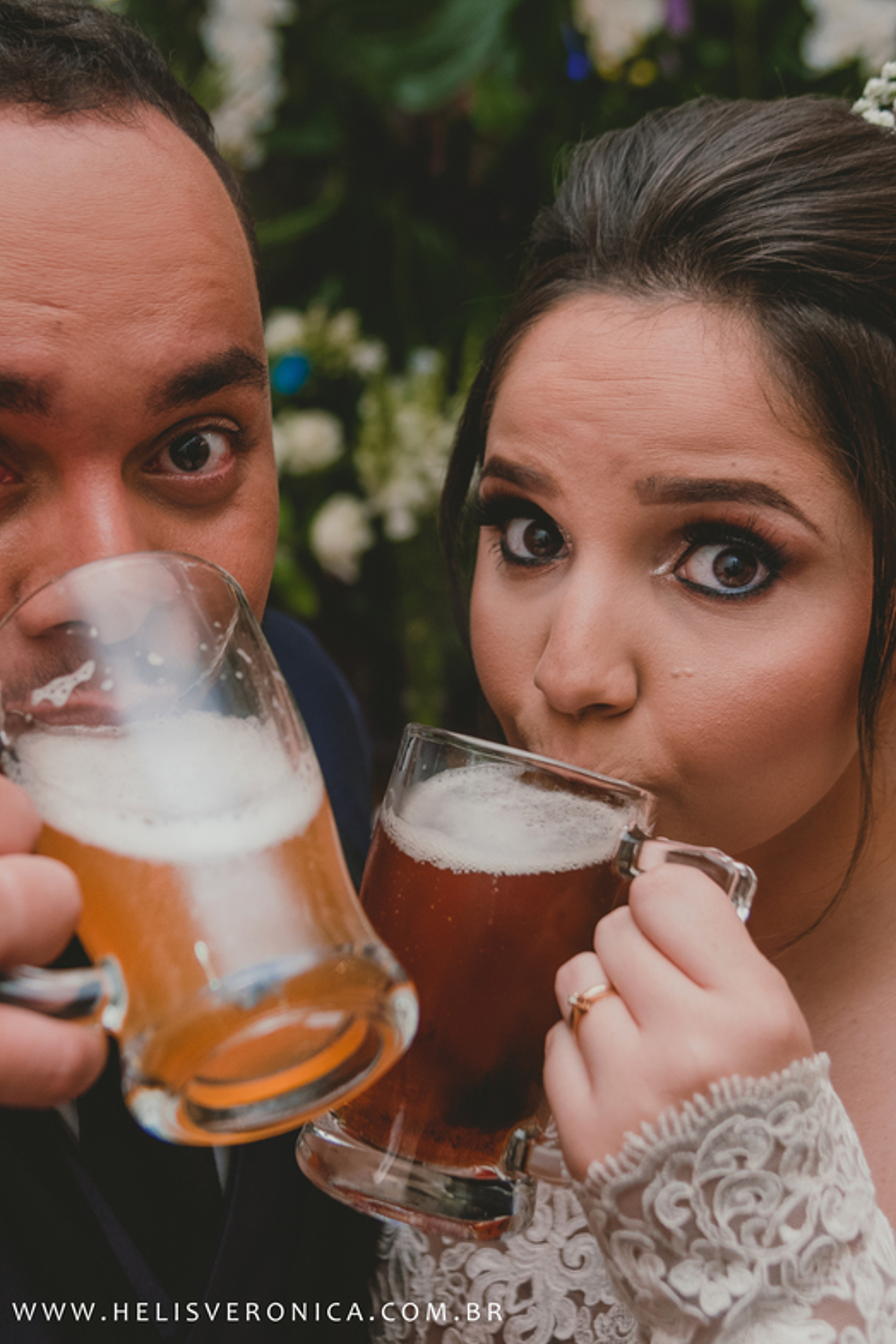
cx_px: 257
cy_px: 663
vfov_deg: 40.3
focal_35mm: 49
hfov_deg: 27.3
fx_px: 1828
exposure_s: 1/200
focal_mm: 32
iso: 1250
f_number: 4
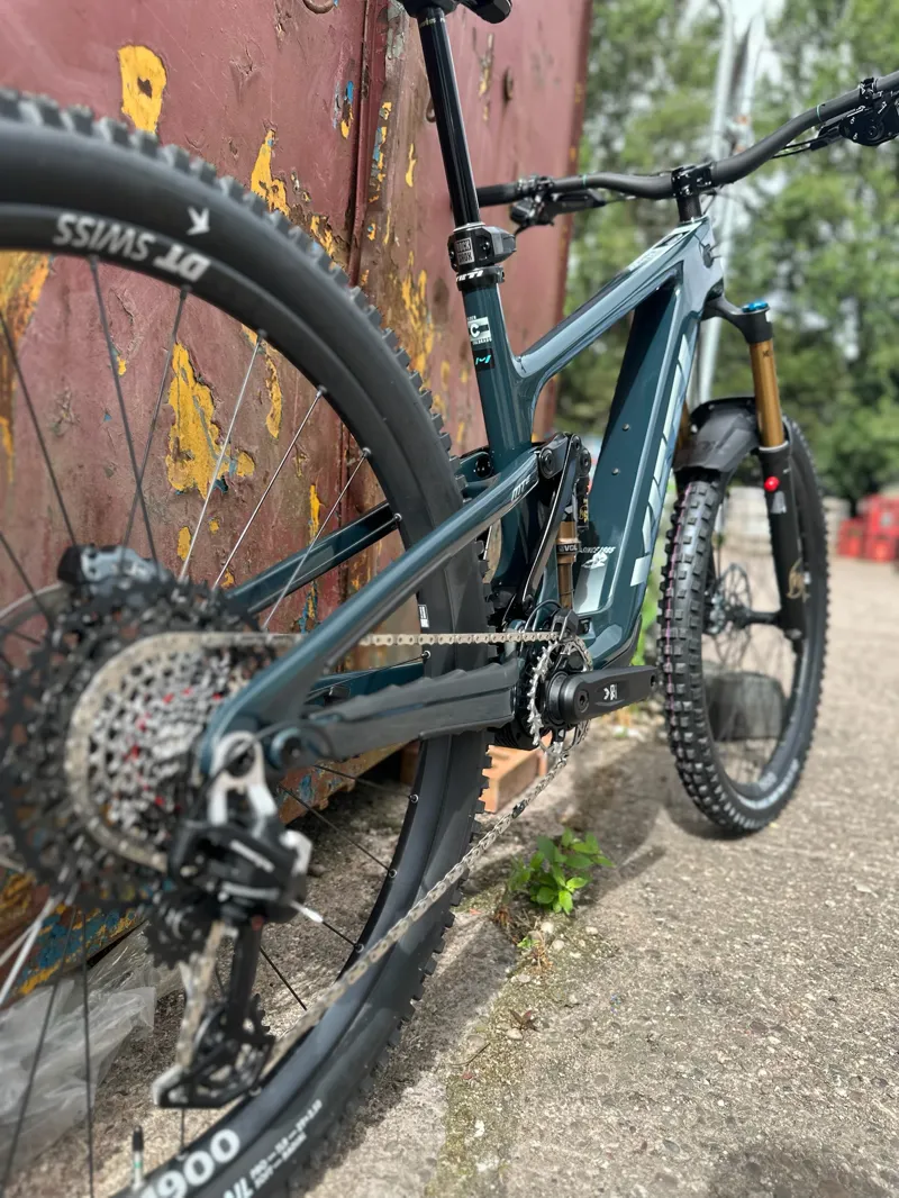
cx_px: 450
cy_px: 599
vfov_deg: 71.6
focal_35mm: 24
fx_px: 831
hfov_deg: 56.8
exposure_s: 1/894
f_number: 1.78
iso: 80
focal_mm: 6.86
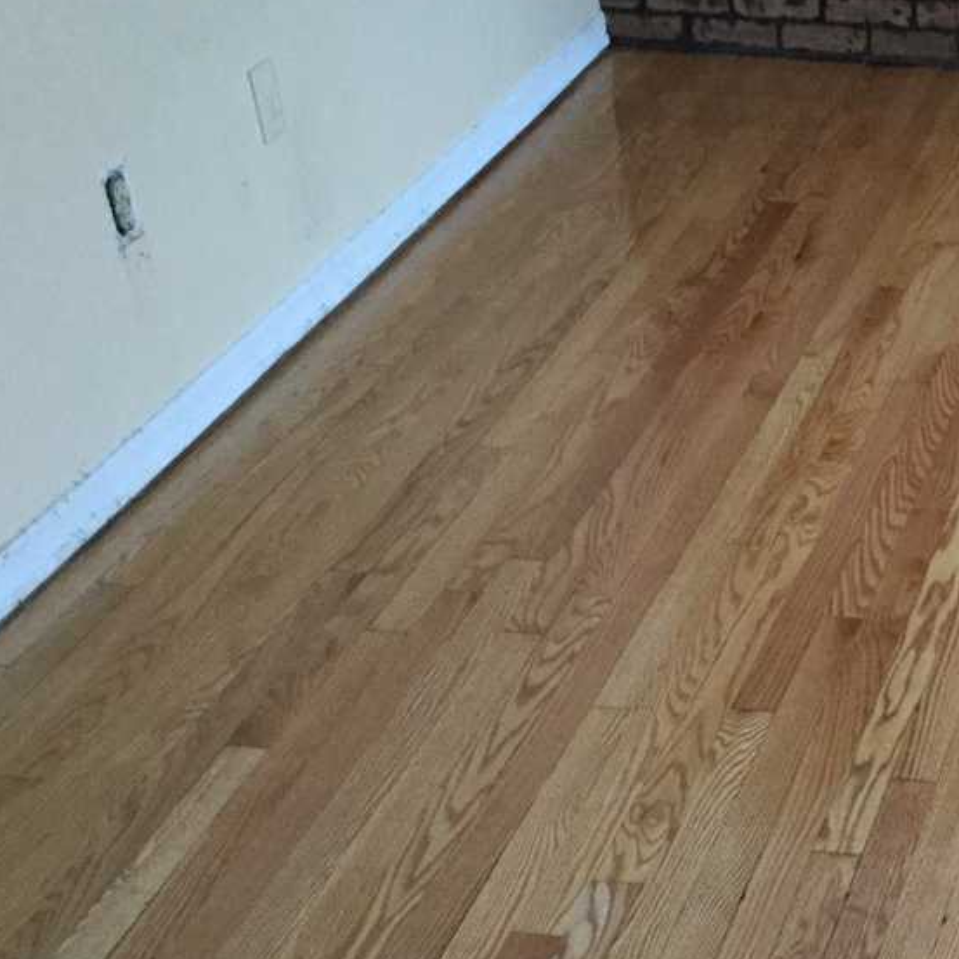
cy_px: 737
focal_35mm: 66
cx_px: 1119
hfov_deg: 24.0
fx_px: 2069
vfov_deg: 25.7
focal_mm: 3.3
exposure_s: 1/30
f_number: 2.4
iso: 125
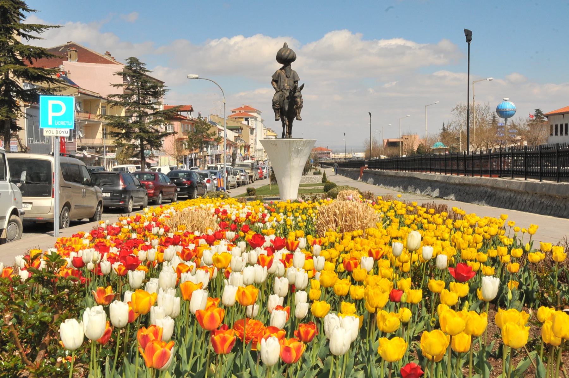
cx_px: 284
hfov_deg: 42.4
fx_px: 734
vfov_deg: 28.9
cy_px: 189
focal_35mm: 46
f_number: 25
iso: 640
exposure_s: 1/320
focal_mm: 31
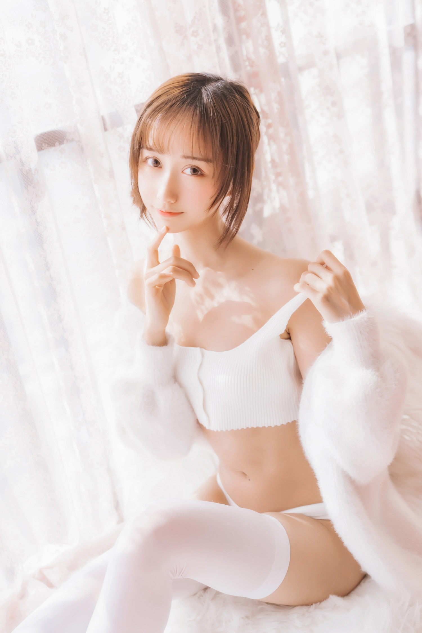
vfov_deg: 43.6
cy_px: 316
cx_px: 211
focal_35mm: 45
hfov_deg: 29.9
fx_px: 791
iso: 100
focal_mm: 45
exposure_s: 1/250
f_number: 2.8
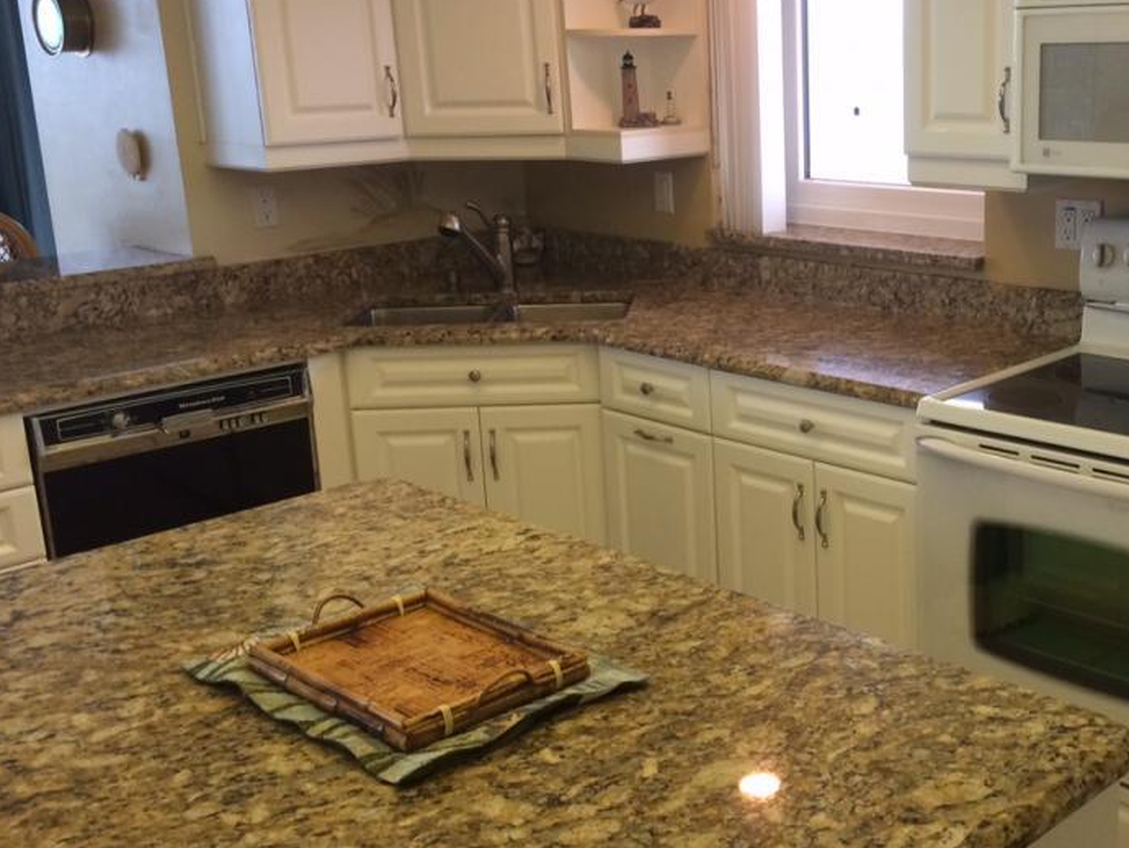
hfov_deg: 42.7
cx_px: 820
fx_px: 1403
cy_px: 434
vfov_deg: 33.6
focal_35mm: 43
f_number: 2.2
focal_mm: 4.15
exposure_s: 1/30
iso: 50
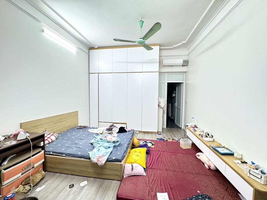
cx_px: 134
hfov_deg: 102.1
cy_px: 100
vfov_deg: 85.7
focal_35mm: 14
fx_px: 108
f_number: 2.2
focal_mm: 2.22
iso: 200
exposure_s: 1/50
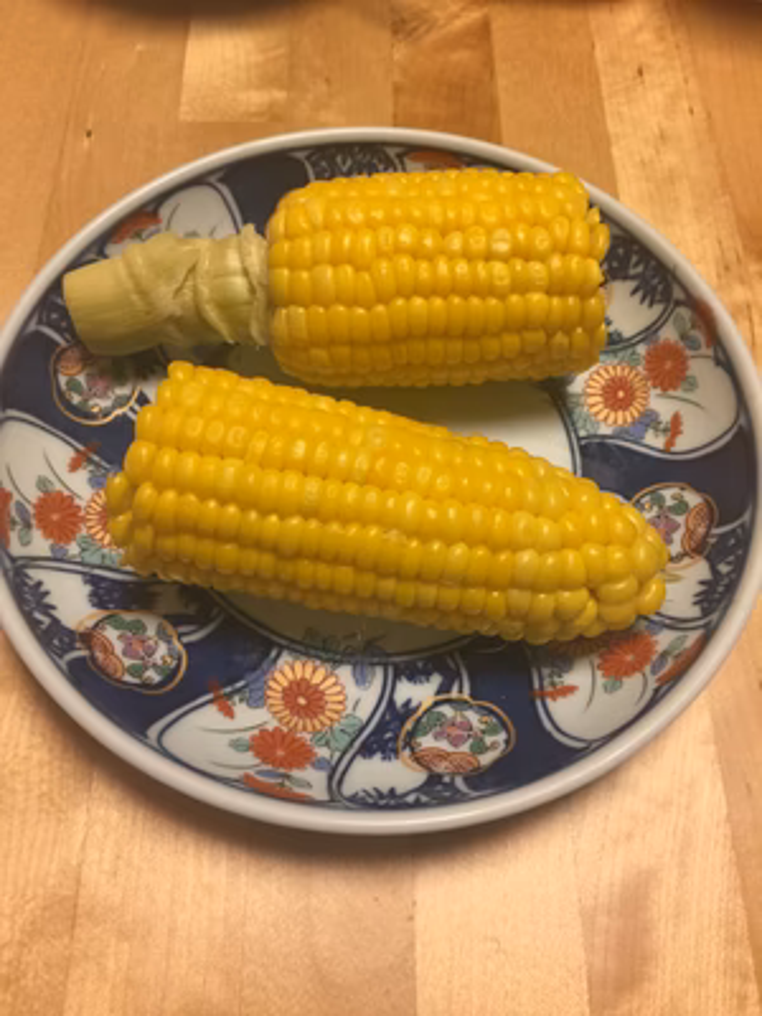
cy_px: 508
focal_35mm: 29
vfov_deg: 61.7
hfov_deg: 48.2
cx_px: 381
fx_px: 851
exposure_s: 1/30
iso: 40
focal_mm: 4.15
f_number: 2.2
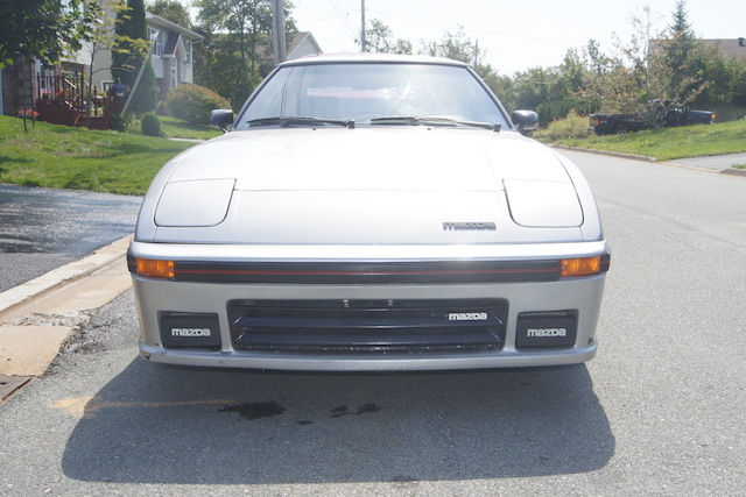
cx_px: 373
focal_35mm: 39
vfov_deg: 34.2
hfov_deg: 49.5
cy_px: 248
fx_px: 808
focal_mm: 26
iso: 200
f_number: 11
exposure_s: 1/160
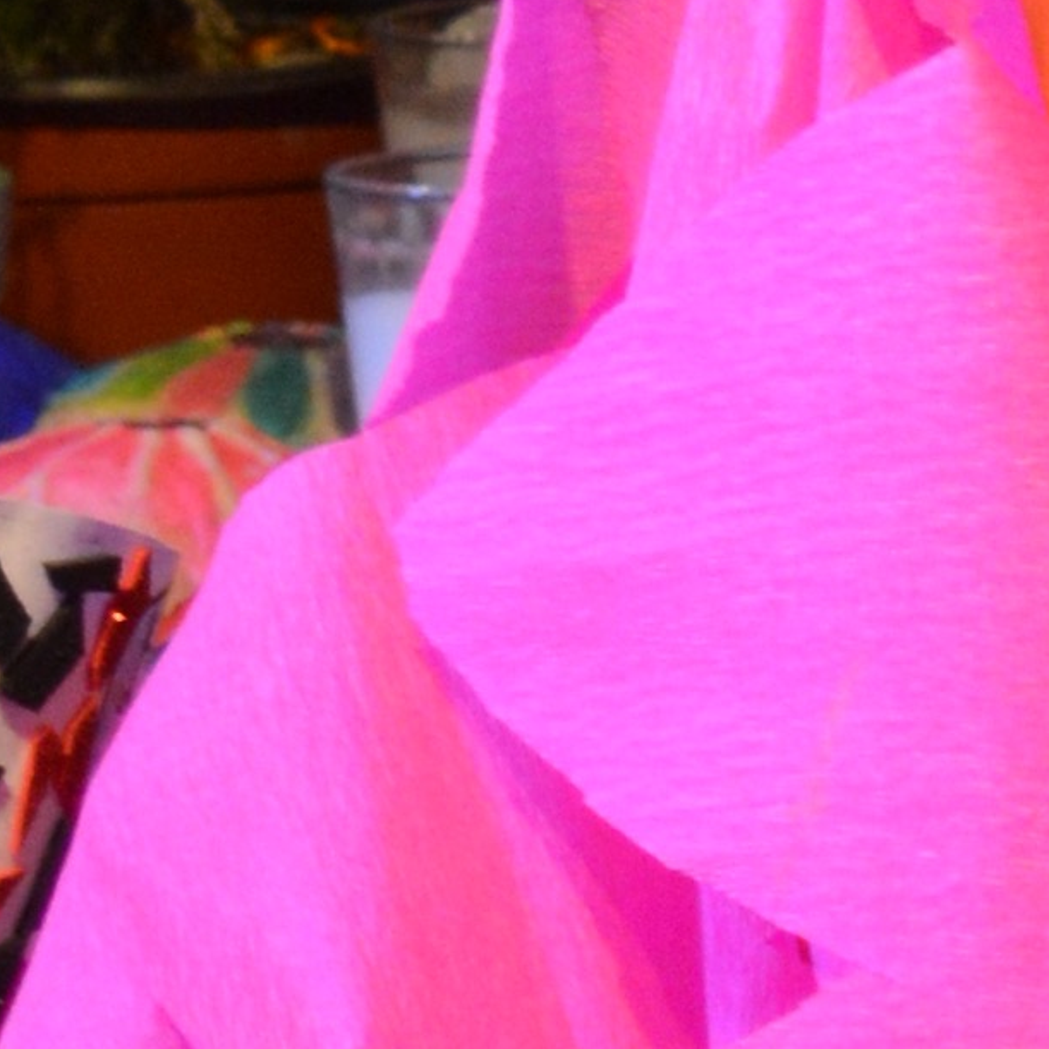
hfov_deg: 2.5
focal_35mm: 690
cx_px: -1202
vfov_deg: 2.5
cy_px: -517
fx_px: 23663
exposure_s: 1/15
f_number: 5.6
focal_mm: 55
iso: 640
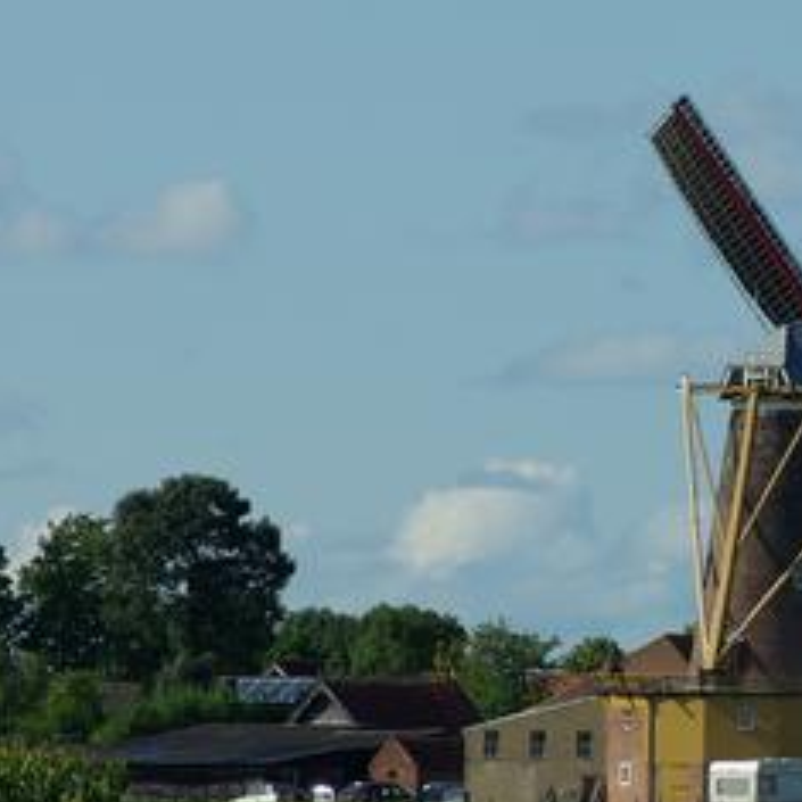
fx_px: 15398
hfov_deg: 3.0
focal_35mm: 587
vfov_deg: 3.0
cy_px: 416
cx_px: 812
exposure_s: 1/500
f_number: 6.7
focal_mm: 135
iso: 100
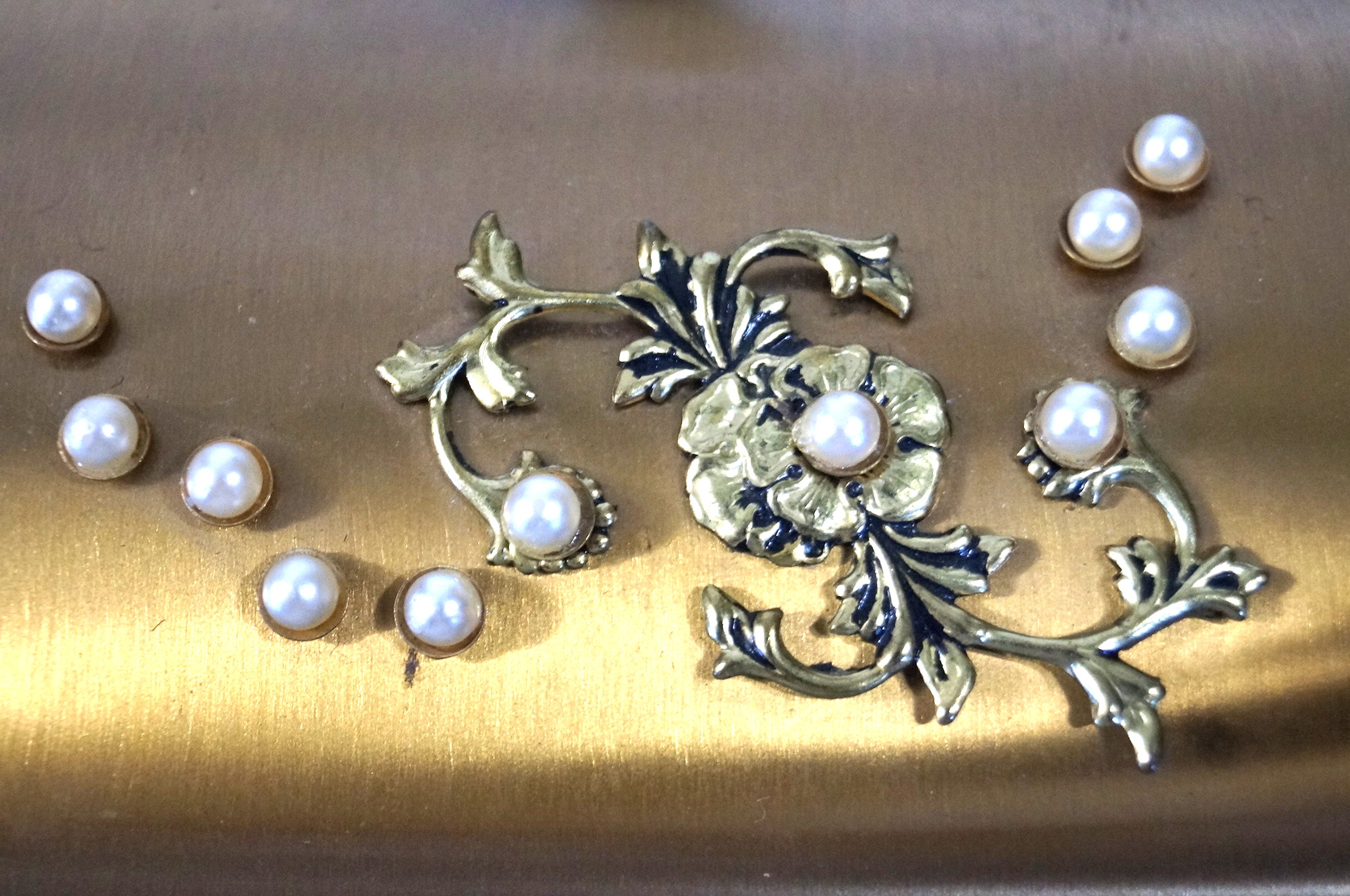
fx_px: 3089
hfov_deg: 24.7
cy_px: 448
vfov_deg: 16.5
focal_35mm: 82
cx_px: 675
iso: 2000
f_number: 5.6
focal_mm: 55
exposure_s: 1/100
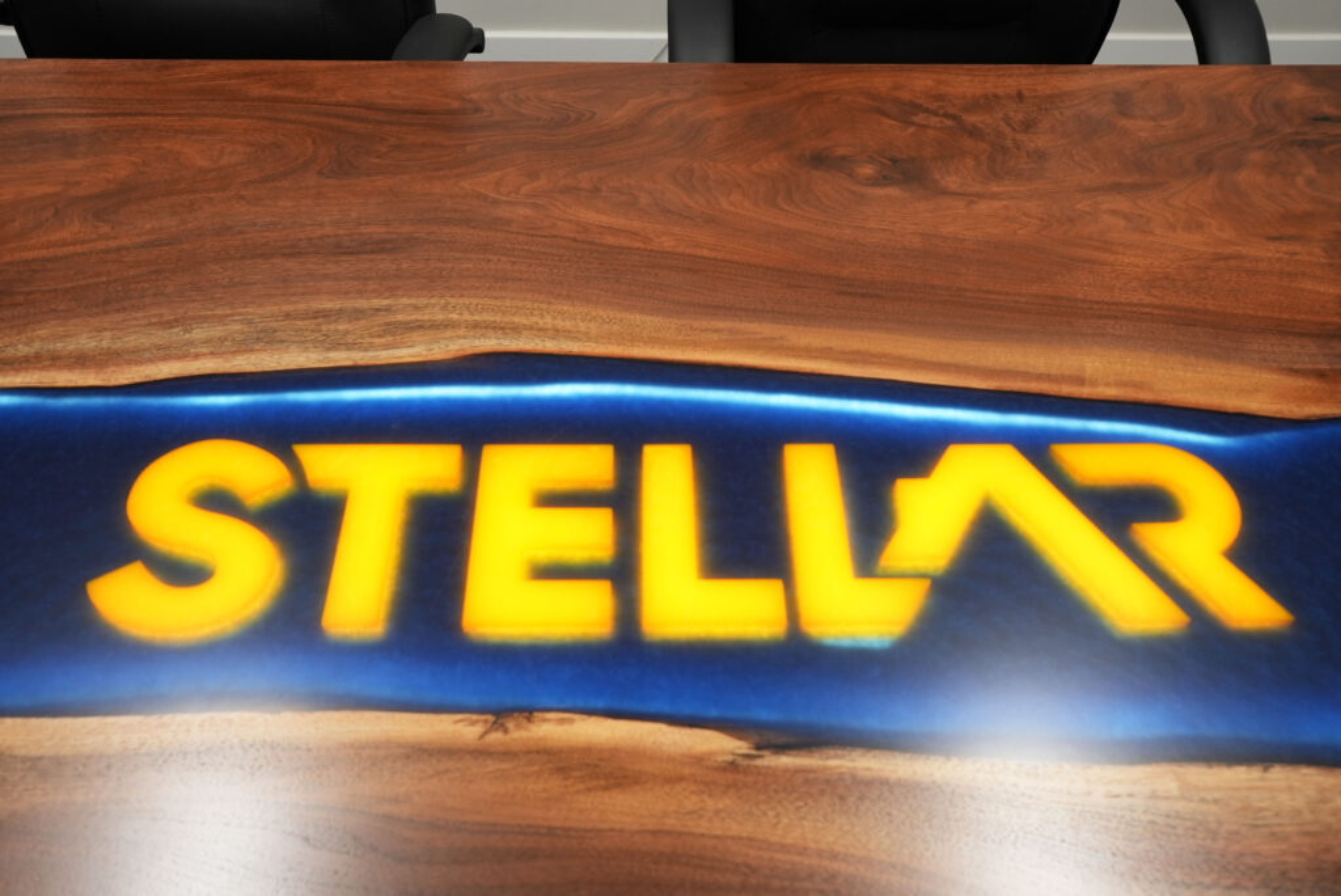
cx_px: 670
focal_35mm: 29
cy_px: 448
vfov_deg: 45.0
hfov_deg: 63.6
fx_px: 1081
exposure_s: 1/50
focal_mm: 29
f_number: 5
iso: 800
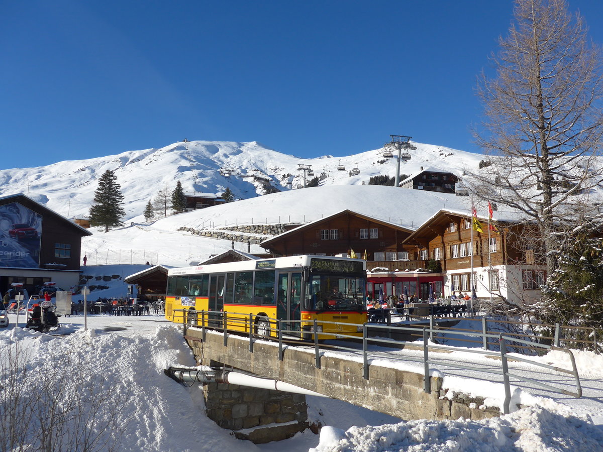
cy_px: 226
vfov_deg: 48.2
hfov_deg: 61.7
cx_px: 302
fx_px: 505
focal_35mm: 29
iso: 80
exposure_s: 1/1600
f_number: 3.2
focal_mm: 6
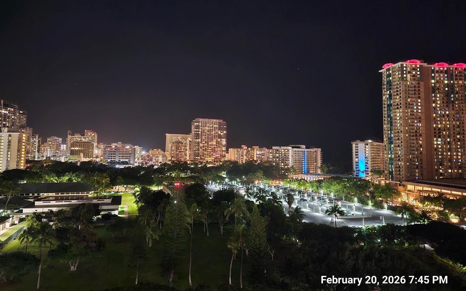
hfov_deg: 72.5
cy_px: 128
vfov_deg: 49.2
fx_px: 318
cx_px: 229
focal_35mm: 25
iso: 1600
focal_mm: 6.3
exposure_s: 1/8
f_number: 1.7
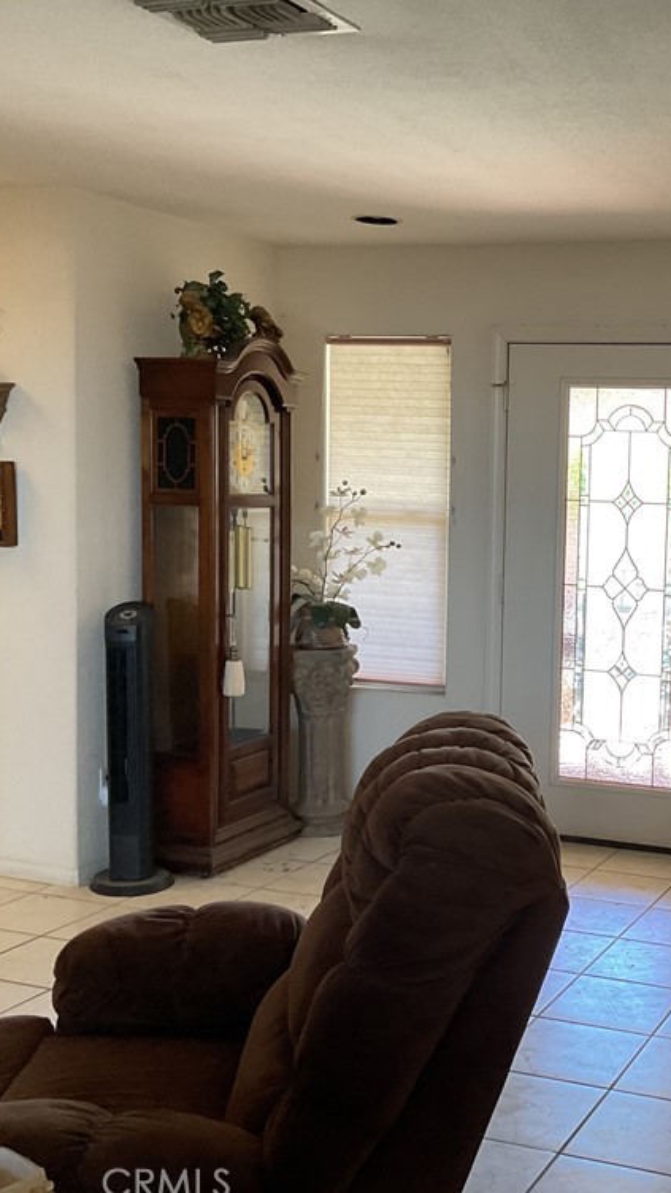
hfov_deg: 26.3
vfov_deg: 47.4
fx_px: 1360
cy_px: 596
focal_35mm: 43
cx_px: 669
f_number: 1.8
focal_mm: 3
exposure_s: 1/60
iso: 64
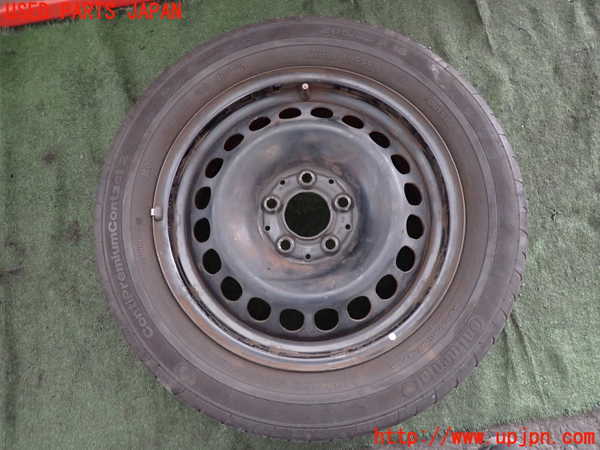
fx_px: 433
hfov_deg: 69.4
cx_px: 300
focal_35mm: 25
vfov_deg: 54.9
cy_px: 225
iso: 800
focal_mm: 4.5
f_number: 2
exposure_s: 1/30
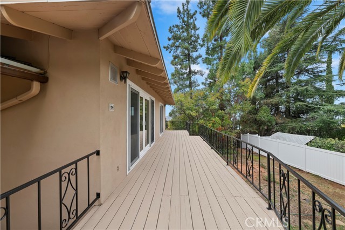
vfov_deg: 81.1
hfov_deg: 104.3
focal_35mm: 14
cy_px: 115
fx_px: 134
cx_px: 172
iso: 500
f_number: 10
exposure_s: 1/200
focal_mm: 14
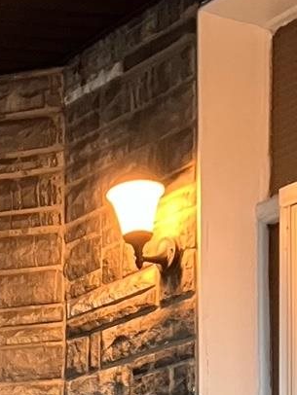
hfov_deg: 10.5
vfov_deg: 12.3
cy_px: 828
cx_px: -73
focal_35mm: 139
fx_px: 1588
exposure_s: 1/60
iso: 125
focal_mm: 3.99
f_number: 1.8
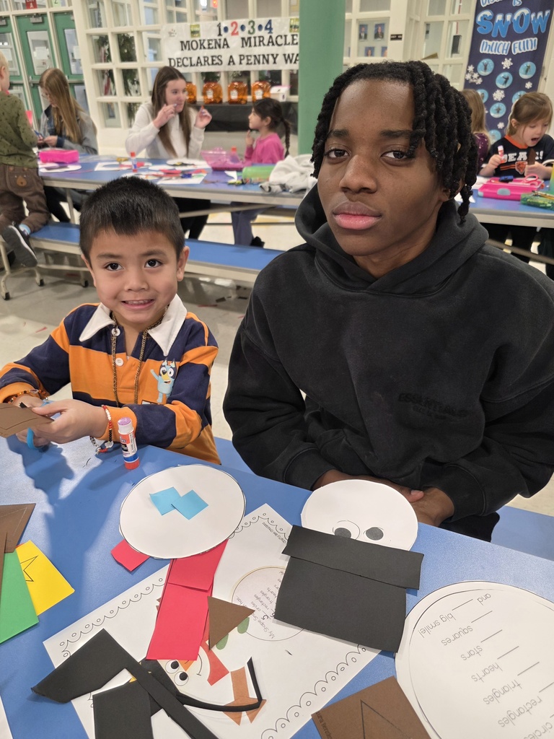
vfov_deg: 73.9
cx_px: 277
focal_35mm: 23
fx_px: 491
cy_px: 370
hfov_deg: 58.9
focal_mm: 6.3
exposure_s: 1/120
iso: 250
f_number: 1.7
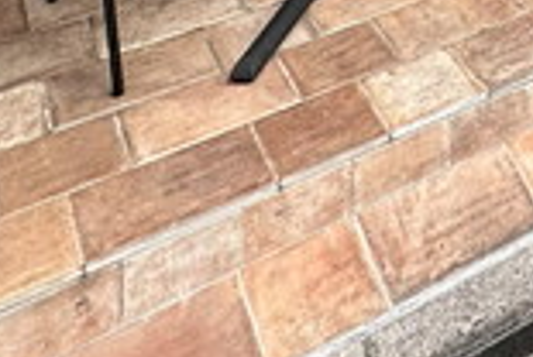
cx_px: 746
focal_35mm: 75
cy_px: -604
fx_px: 1113
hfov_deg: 23.0
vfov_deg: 12.3
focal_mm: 2.22
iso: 40
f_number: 2.2
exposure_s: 1/226
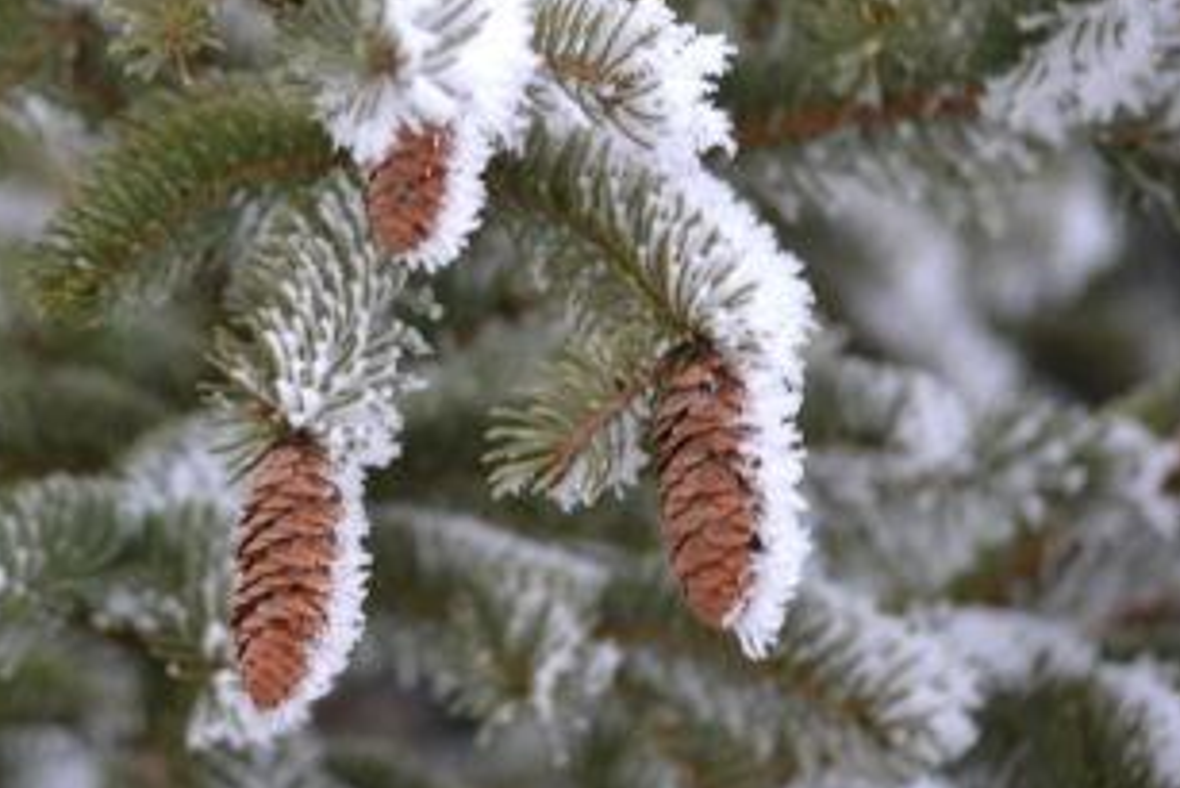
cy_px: 171
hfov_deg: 8.4
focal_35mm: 244
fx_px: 8001
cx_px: 327
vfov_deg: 5.6
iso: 400
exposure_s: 1/125
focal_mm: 100
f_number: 4.5
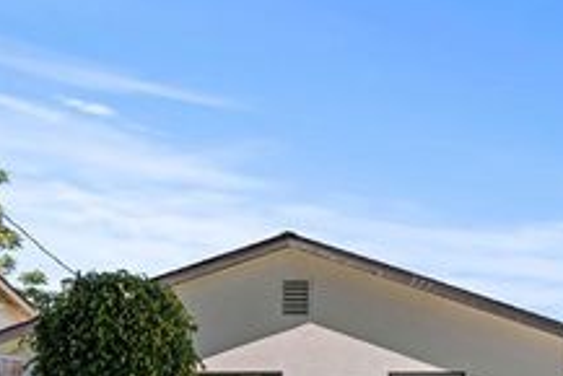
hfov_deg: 27.7
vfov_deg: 19.1
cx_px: 540
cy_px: 380
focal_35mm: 69
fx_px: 1083
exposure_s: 1/125
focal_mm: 30.1
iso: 64
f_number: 6.3
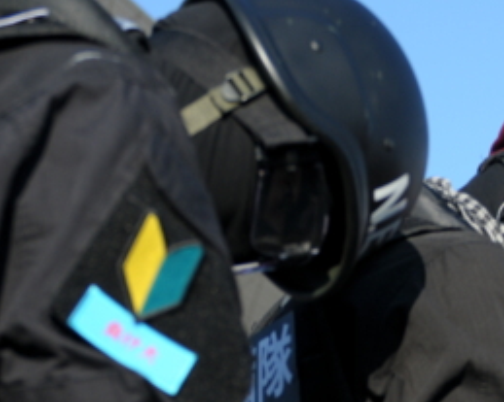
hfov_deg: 14.3
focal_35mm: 134
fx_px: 2005
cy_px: 500
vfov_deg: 11.2
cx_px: 315
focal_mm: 31
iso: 200
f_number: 2.8
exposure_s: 1/2500
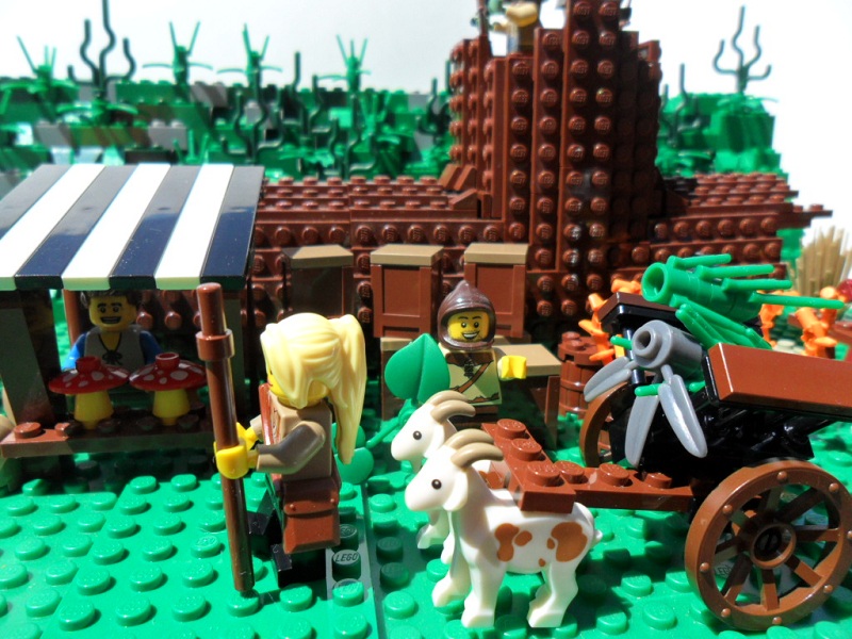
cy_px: 320
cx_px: 426
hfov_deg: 65.3
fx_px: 665
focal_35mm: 27
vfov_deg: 51.4
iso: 100
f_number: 3.5
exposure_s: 1/1000
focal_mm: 4.9
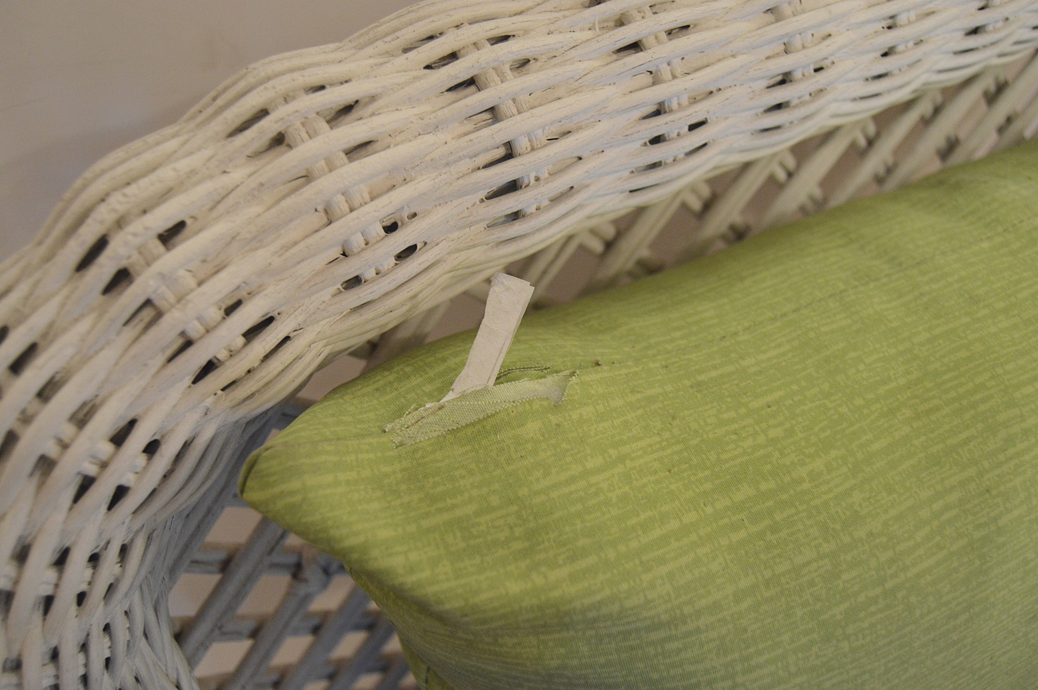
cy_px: 345
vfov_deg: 43.5
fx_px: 864
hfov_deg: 62.0
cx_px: 519
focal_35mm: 30
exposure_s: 1/60
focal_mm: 20
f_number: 3.5
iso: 1250
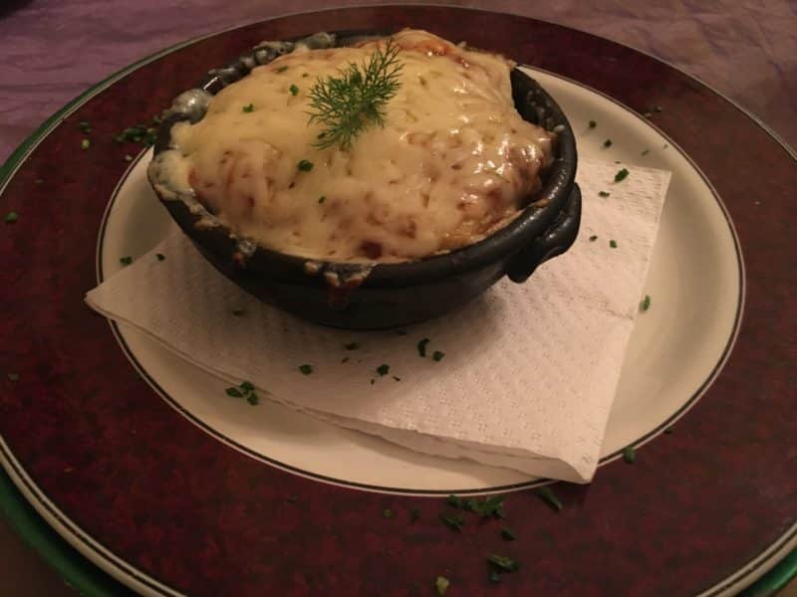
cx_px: 398
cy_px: 298
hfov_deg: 61.7
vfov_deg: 48.2
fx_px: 668
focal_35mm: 29
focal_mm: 4.15
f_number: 2.2
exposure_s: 1/15
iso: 400
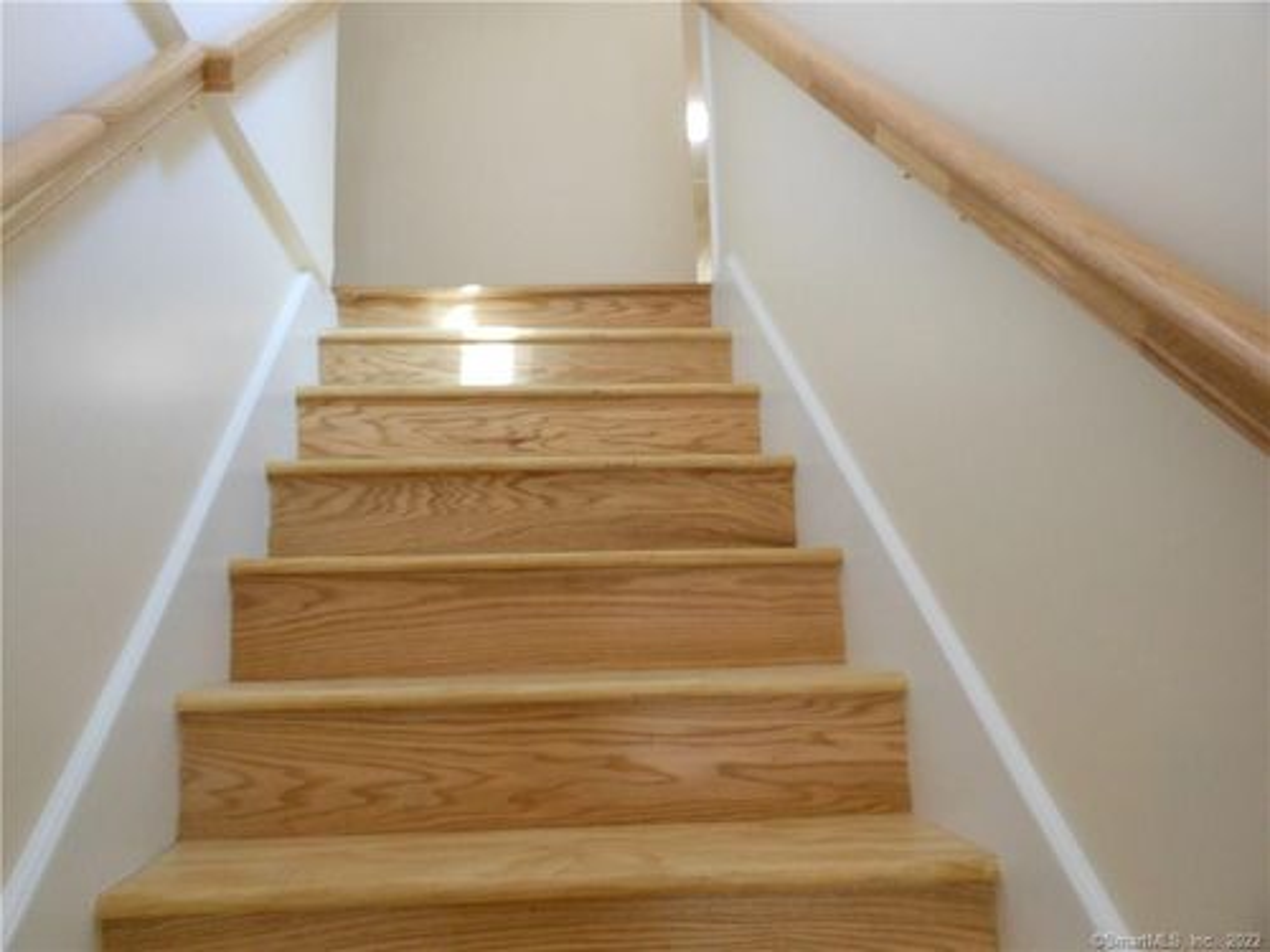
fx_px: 1027
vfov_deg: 49.7
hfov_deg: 63.4
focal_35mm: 28
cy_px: 476
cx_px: 635
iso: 400
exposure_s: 1/60
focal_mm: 5
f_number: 3.7
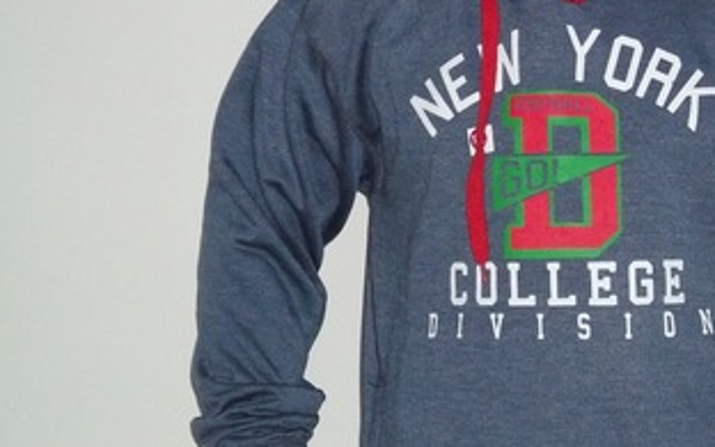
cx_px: 511
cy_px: 299
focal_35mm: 131
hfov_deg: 15.9
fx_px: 2553
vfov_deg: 10.0
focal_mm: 13.7
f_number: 4.6
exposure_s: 1/60
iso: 320
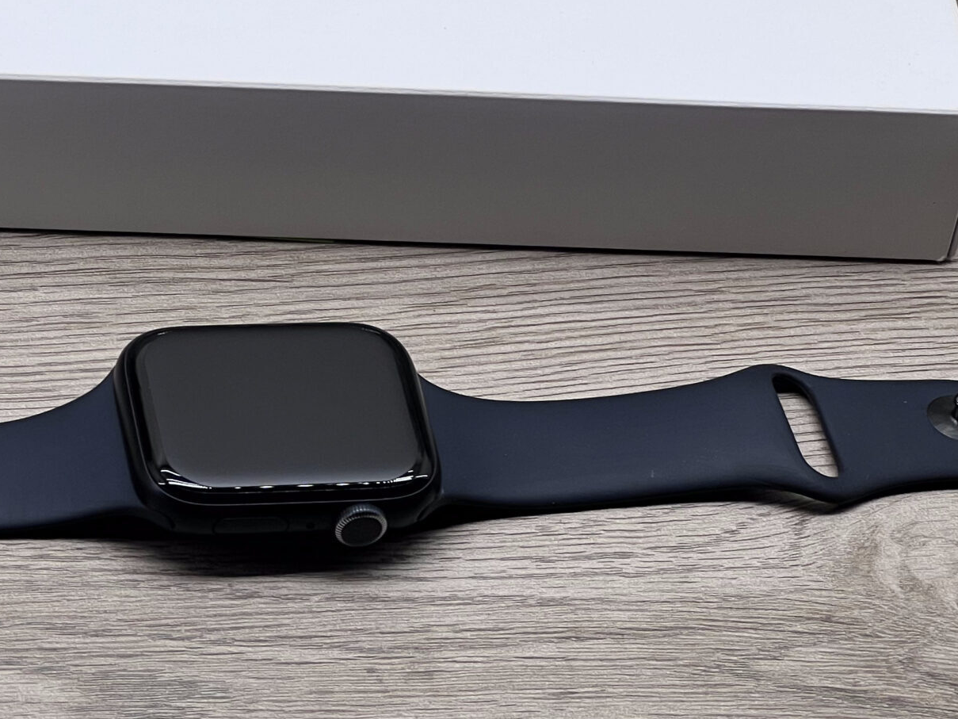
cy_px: 308
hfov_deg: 12.1
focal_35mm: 163
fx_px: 4511
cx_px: 185
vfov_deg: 9.1
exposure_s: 1/100
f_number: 2.8
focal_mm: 9
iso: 32
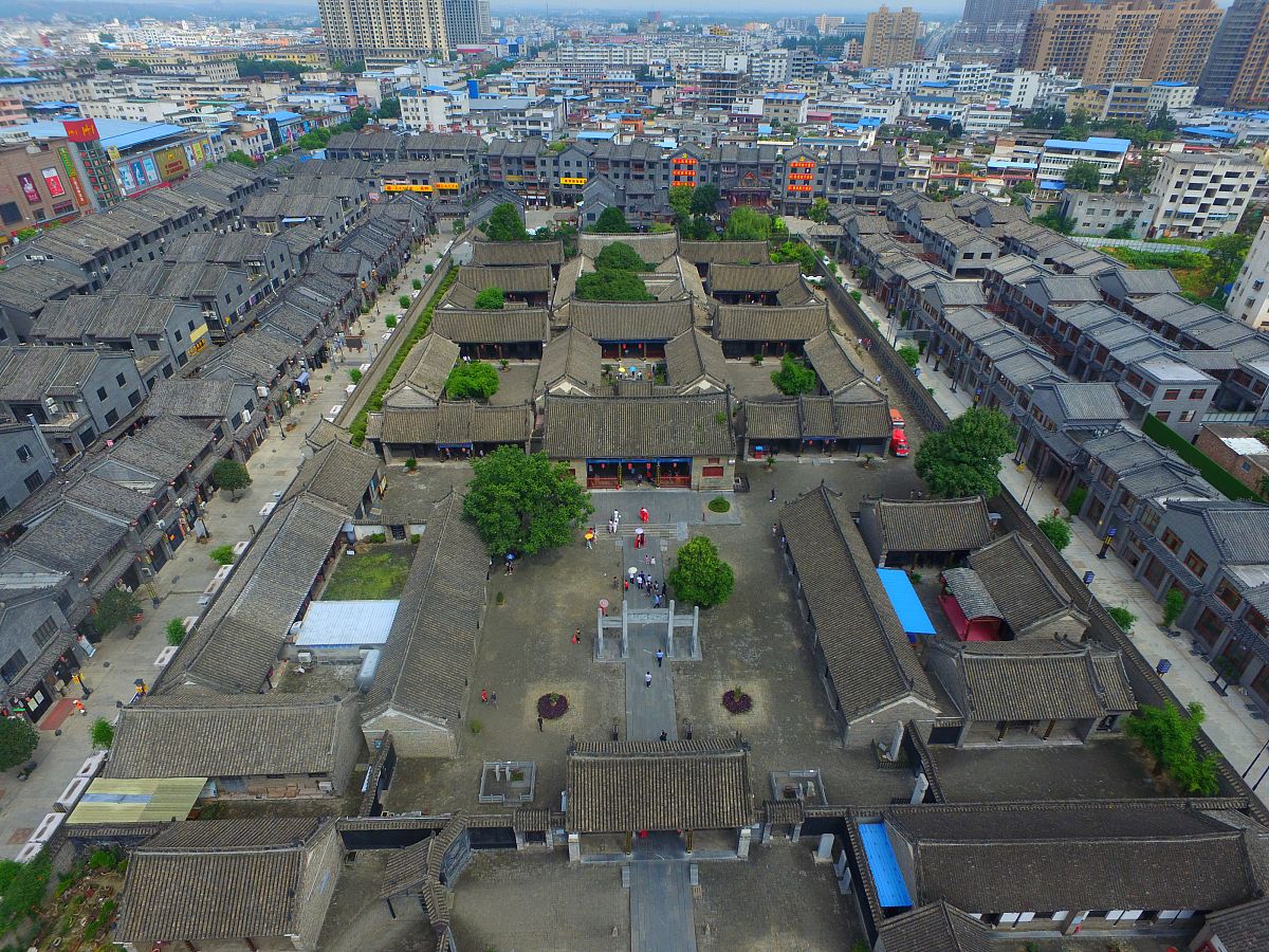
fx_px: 733
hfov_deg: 81.7
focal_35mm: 20
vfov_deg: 66.0
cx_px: 634
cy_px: 476
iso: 100
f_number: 2.8
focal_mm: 3.61
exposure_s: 1/1019
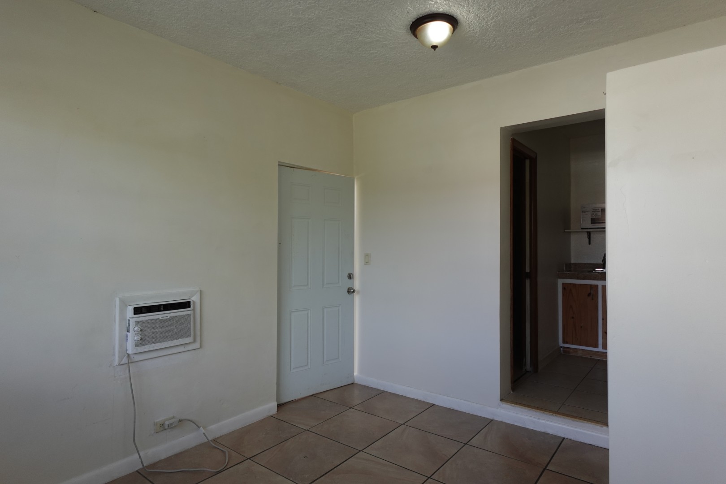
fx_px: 403
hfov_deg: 84.0
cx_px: 363
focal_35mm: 20
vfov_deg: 61.9
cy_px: 242
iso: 125
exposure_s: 1/200
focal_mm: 7.6
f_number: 2
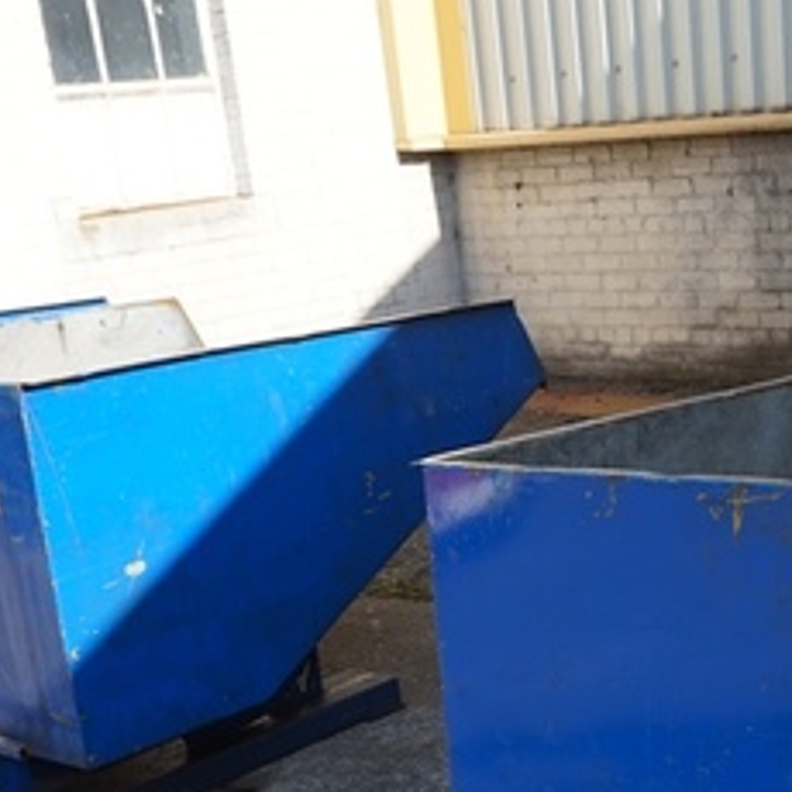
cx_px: 666
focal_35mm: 64
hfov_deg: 26.2
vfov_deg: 25.5
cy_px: 802
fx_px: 1657
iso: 100
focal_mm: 16
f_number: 6.3
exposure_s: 1/160
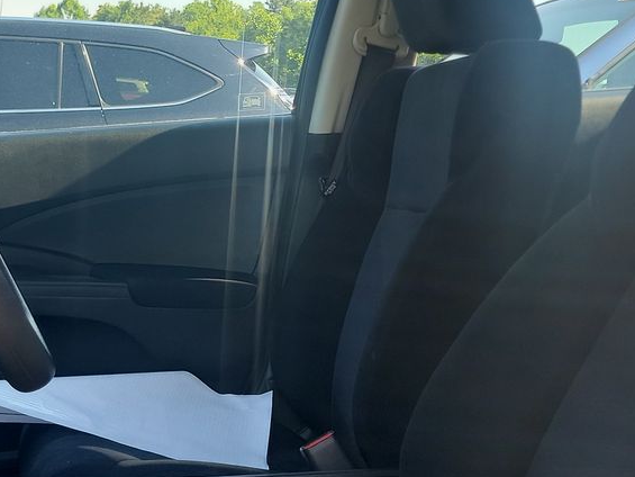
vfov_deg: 21.5
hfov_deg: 27.9
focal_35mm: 68
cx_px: 120
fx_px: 1248
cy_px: 335
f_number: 1.8
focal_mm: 6.7
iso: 50
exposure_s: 1/137
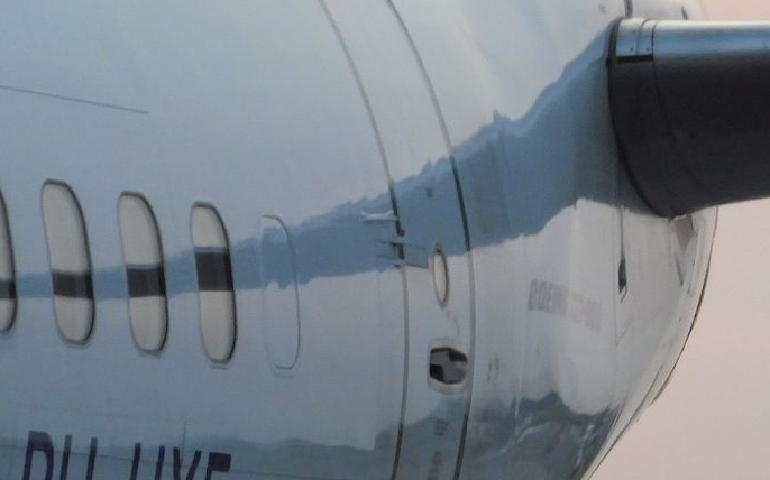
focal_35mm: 760
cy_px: 156
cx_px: 508
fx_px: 15941
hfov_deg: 2.8
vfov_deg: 1.7
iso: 400
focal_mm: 86
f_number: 6.4
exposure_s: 1/40
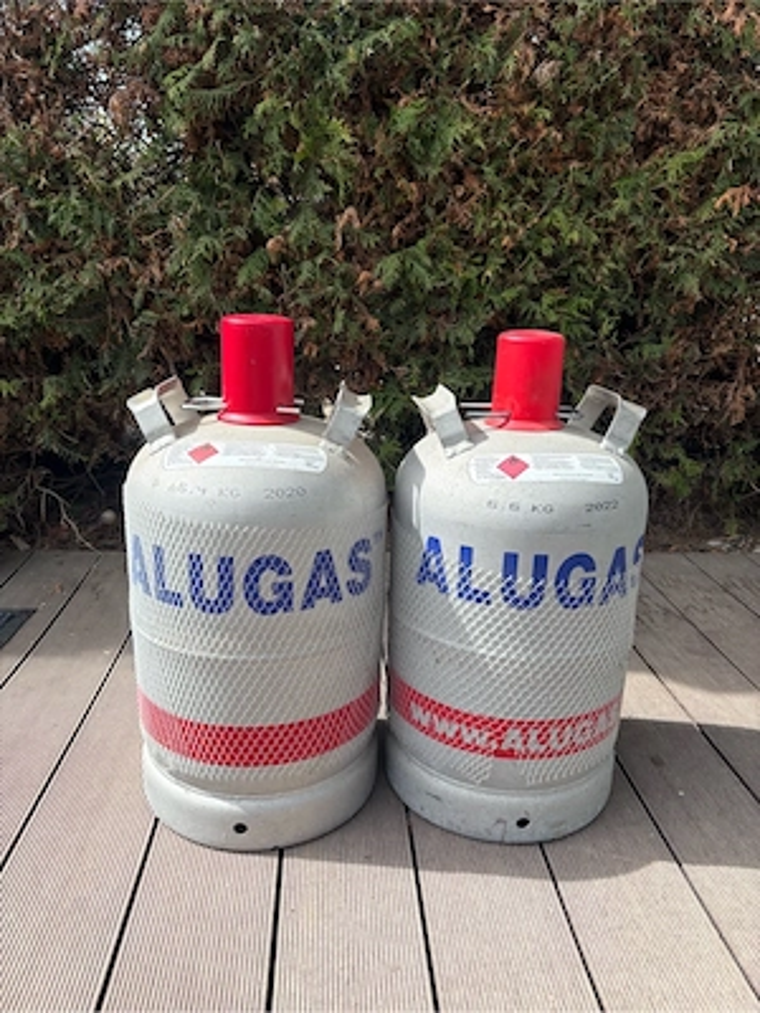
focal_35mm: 26
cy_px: 506
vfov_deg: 67.3
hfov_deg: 53.1
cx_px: 380
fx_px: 761
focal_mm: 5.96
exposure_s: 1/1263
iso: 50
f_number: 1.6
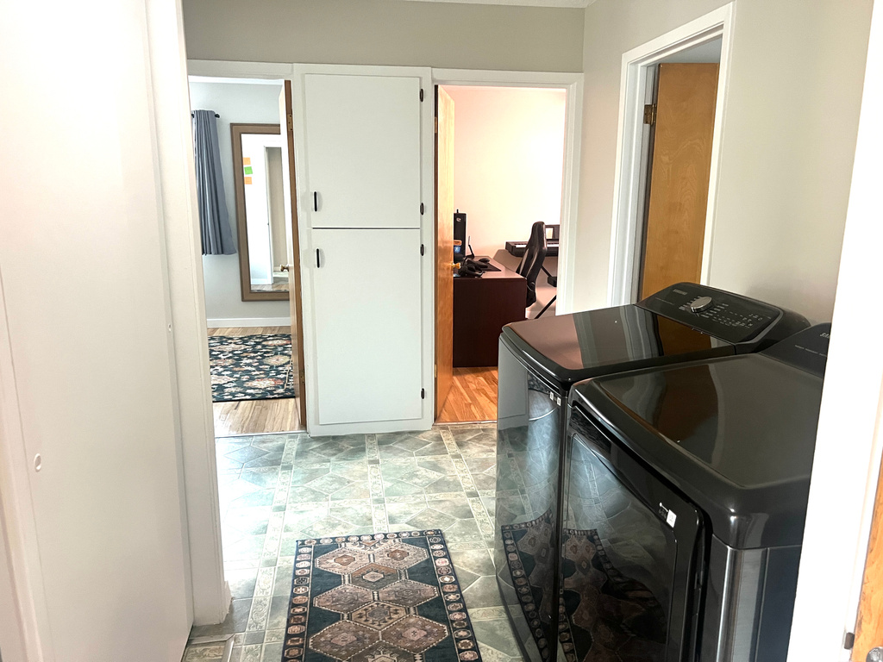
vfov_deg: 53.1
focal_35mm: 26
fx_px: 663
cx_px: 442
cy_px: 331
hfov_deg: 67.3
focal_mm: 5.7
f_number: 1.5
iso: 400
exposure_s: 1/60
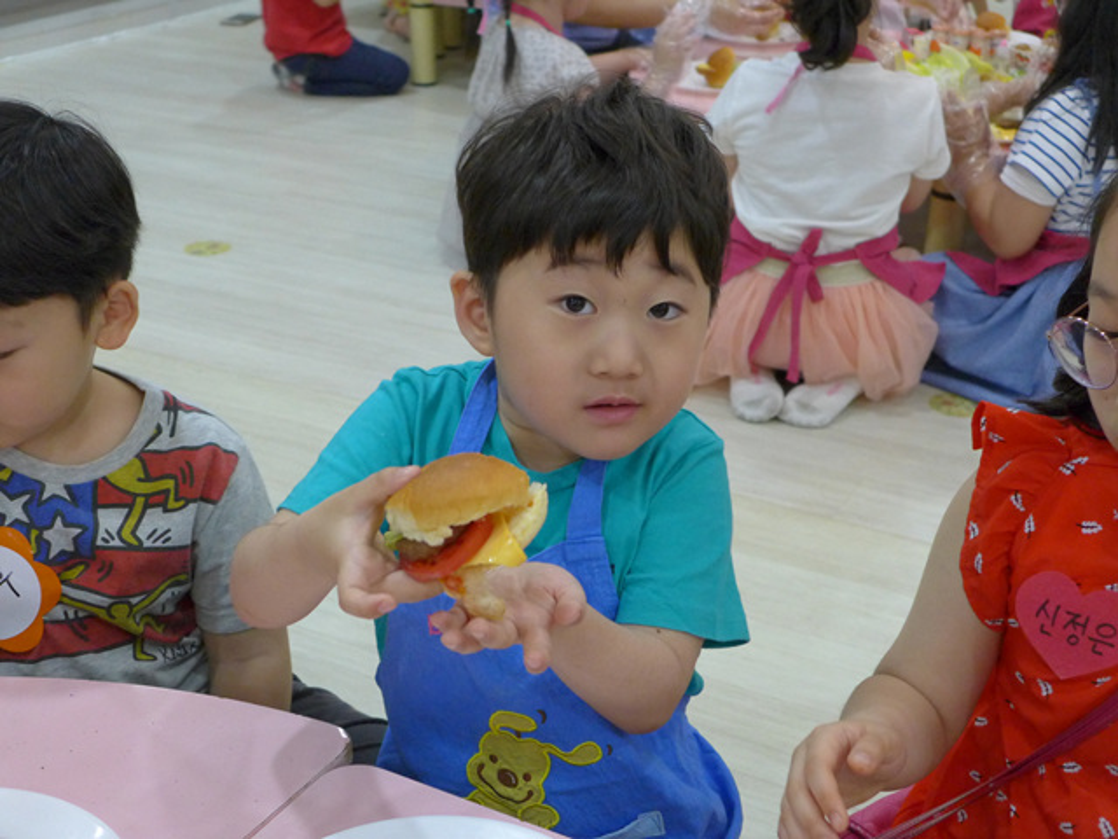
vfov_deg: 29.1
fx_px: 1615
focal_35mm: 50
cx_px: 559
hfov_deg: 38.2
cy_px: 420
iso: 640
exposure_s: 1/320
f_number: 1.9
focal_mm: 9.8
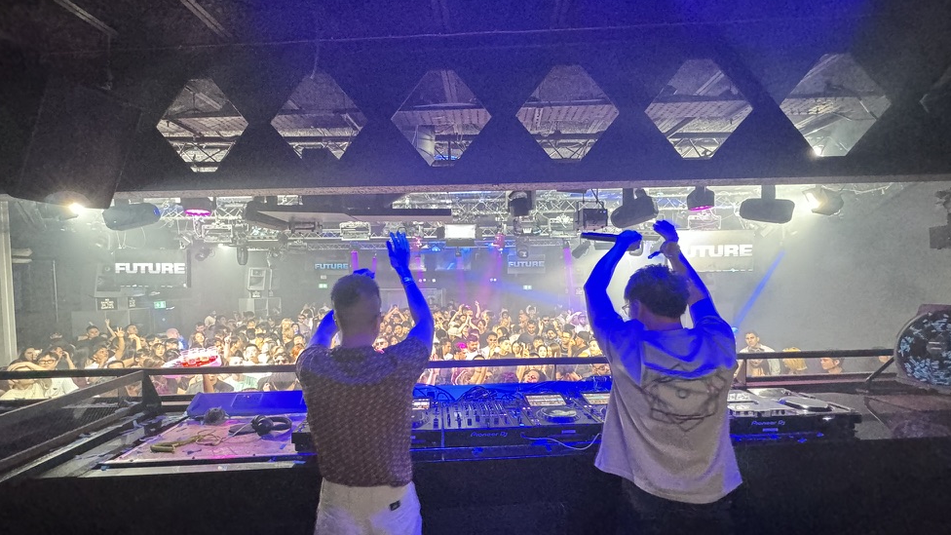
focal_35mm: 16
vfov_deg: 66.8
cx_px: 464
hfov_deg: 99.4
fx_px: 403
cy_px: 301
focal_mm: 2.22
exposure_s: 1/50
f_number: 2.2
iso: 1000
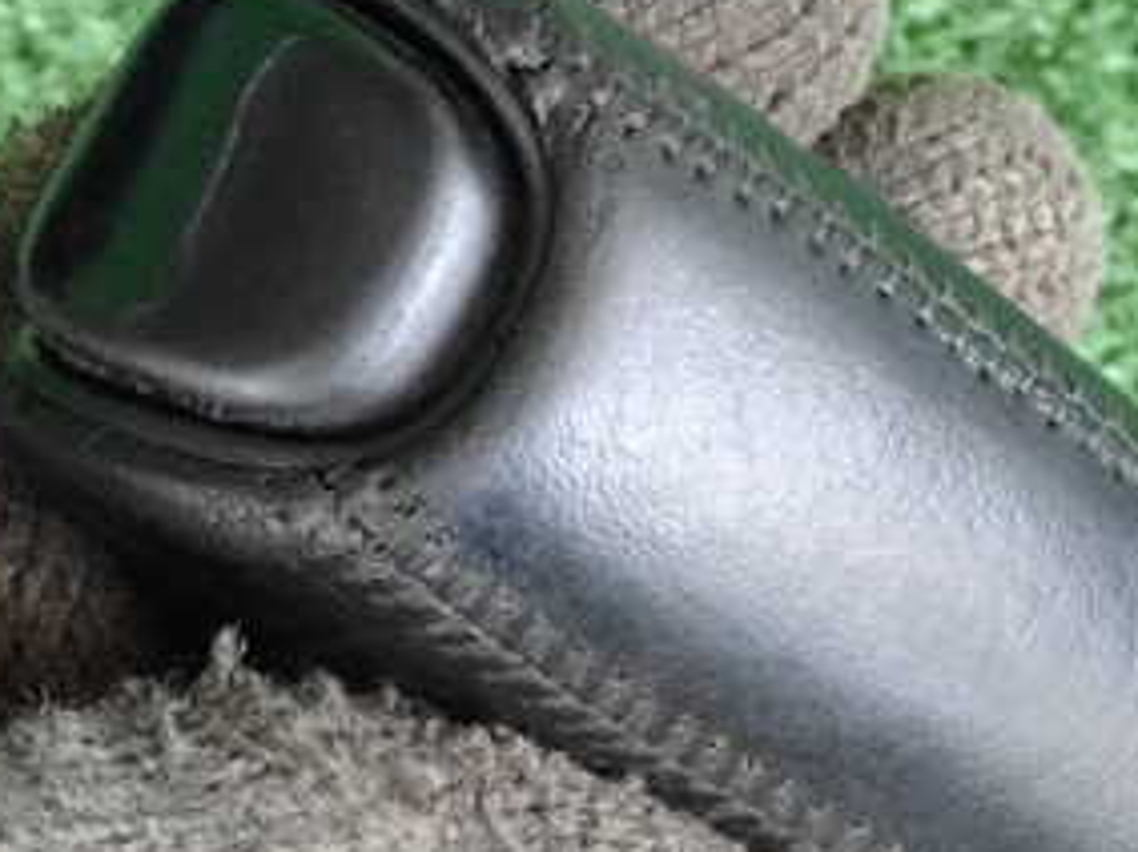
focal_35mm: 174
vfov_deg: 8.5
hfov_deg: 11.3
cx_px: 1021
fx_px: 5718
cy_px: 687
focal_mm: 14.62
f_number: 4.3
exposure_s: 1/125
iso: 2000
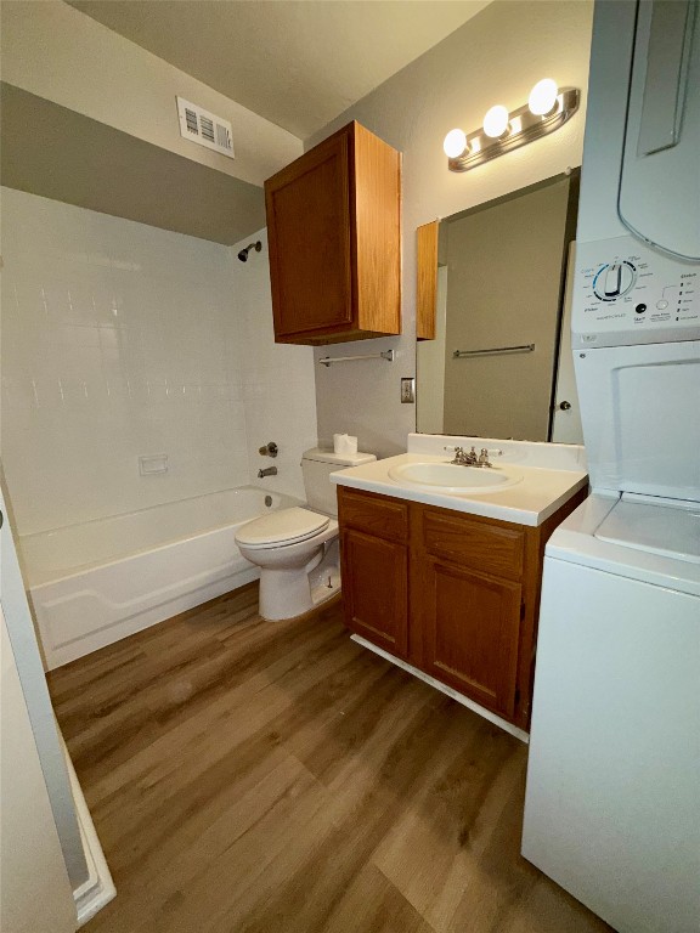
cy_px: 466
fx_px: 377
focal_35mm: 14
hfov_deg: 85.7
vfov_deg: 102.1
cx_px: 350
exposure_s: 1/60
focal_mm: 2.22
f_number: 2.2
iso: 160
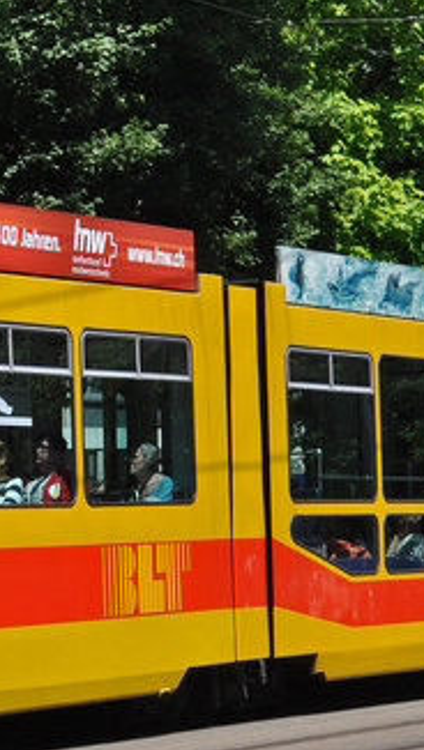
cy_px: 231
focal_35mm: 150
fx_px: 2990
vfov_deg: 14.3
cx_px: -41
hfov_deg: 8.1
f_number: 11
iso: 400
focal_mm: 26
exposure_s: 1/640
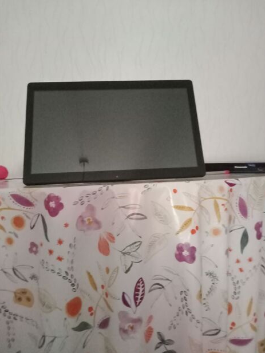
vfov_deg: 63.4
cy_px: 174
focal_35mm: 28
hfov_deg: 49.8
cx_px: 136
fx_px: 286
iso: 3118
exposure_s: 1/20
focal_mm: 3.54
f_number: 2
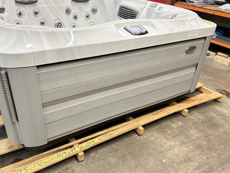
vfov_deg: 48.2
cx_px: 105
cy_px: 84
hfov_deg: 61.6
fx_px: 193
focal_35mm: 29
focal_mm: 5.7
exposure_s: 1/60
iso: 400
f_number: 1.5
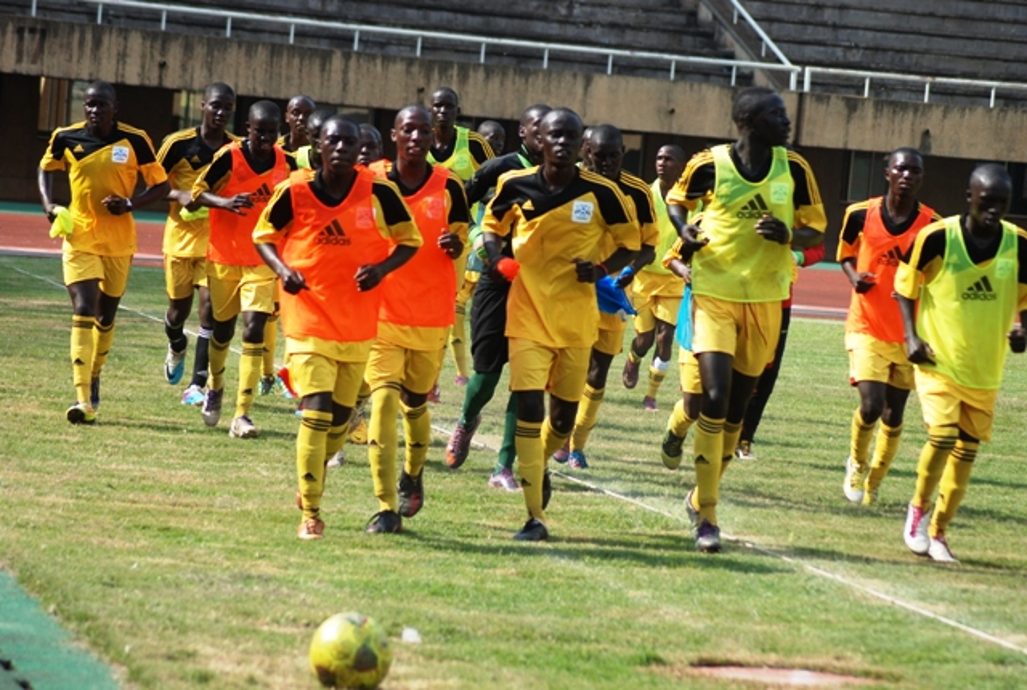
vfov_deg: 7.1
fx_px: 5576
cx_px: 514
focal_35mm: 195
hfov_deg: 10.5
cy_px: 345
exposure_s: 1/350
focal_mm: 130
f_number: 4.8
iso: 125
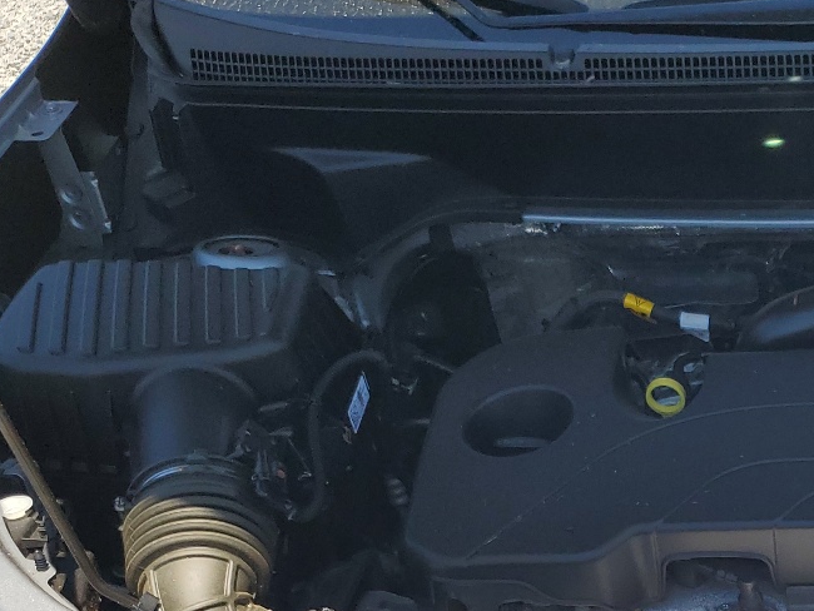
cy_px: 686
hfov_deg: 27.7
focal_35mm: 64
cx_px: 894
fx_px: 1506
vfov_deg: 21.6
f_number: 1.5
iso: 50
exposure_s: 1/1667
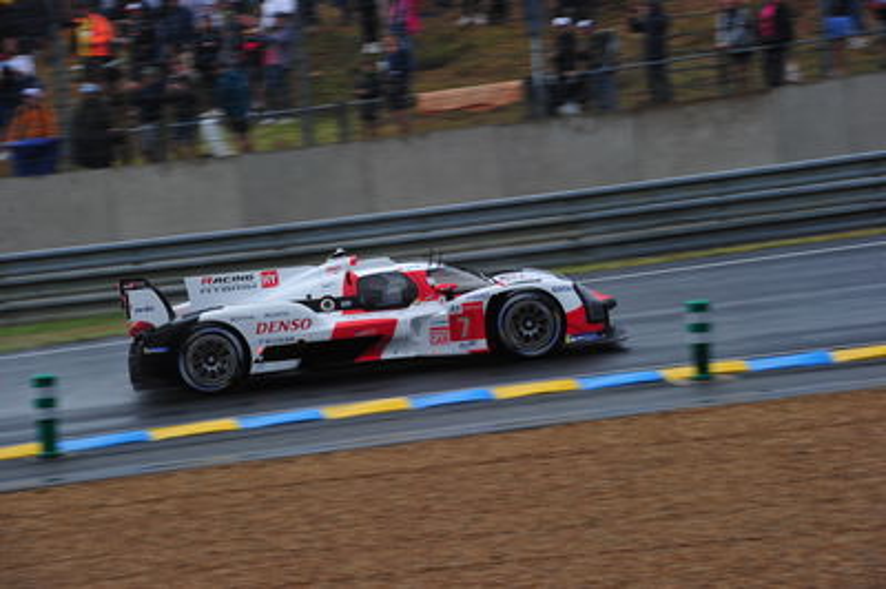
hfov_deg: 10.3
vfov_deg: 6.9
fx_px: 4918
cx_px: 443
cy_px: 294
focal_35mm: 200
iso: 200
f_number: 10
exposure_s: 1/200
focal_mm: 200
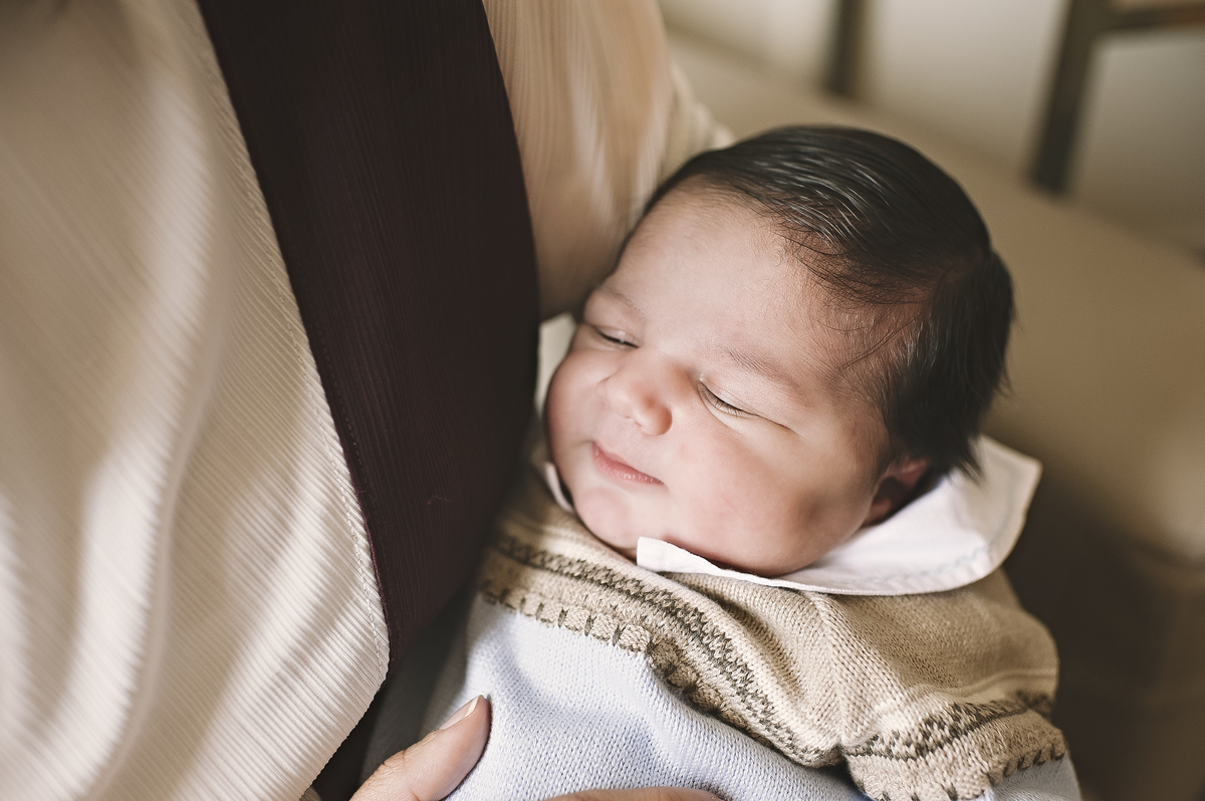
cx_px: 602
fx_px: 1171
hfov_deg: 54.5
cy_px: 400
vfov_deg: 37.8
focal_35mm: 35
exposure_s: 1/200
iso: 500
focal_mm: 35
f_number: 2.8
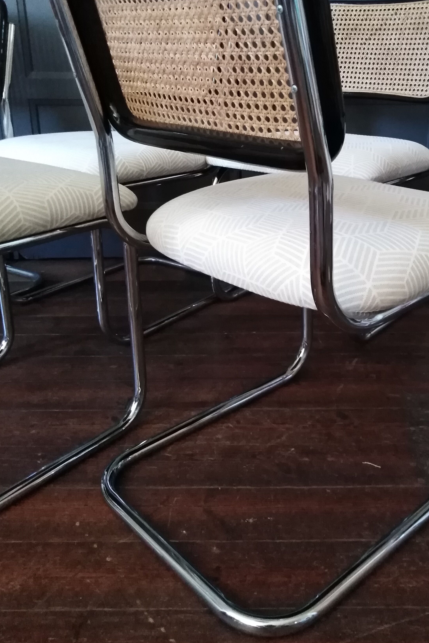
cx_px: 289
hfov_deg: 39.5
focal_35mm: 33
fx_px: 590
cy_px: 248
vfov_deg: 56.7
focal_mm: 3.46
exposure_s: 1/15
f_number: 2.2
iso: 1023
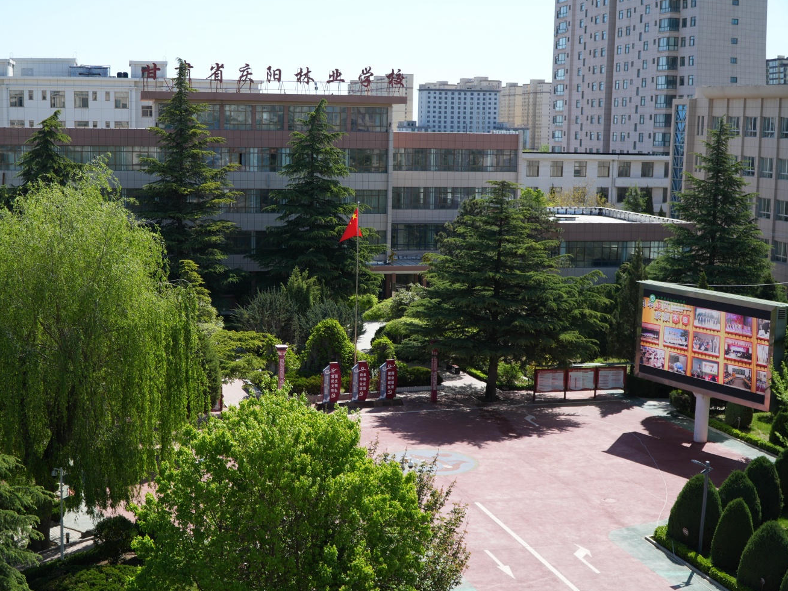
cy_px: 293
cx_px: 349
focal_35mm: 43
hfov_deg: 43.8
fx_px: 979
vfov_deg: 33.6
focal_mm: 26
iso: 100
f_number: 4
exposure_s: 1/640
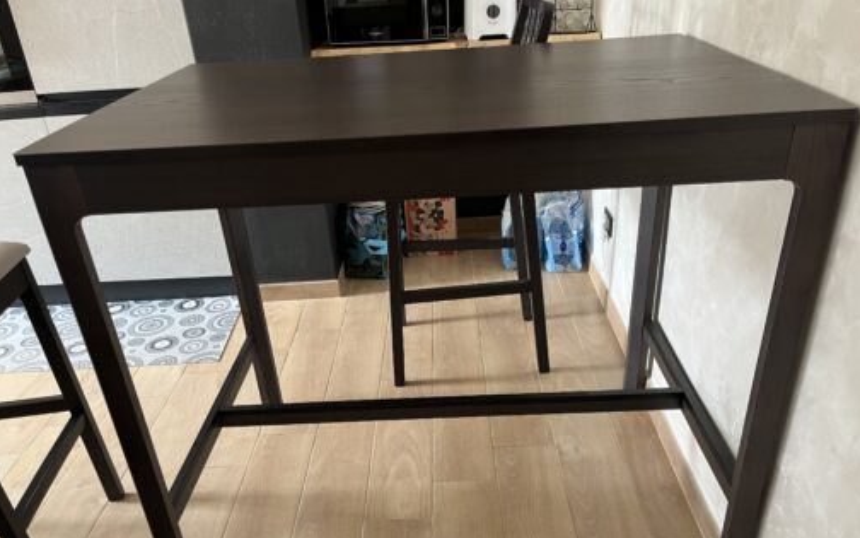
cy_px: 300
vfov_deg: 44.5
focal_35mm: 28
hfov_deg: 66.5
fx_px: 656
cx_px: 432
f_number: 1.6
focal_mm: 5.1
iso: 125
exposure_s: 1/68
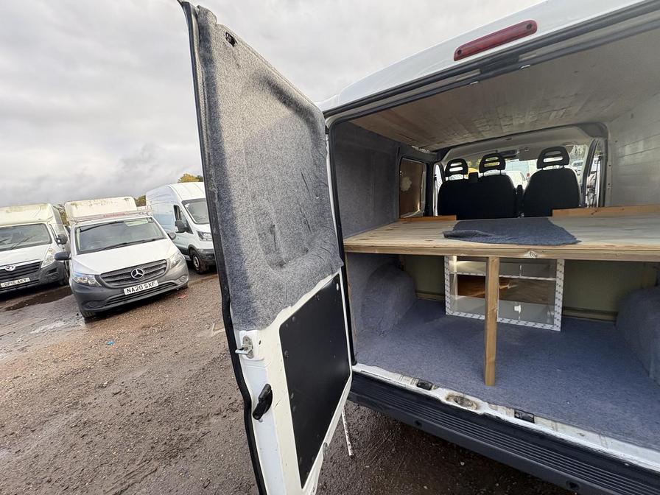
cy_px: 248
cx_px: 330
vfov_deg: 85.7
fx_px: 267
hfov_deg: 102.1
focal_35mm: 14
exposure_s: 1/172
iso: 64
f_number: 2.2
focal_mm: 2.22
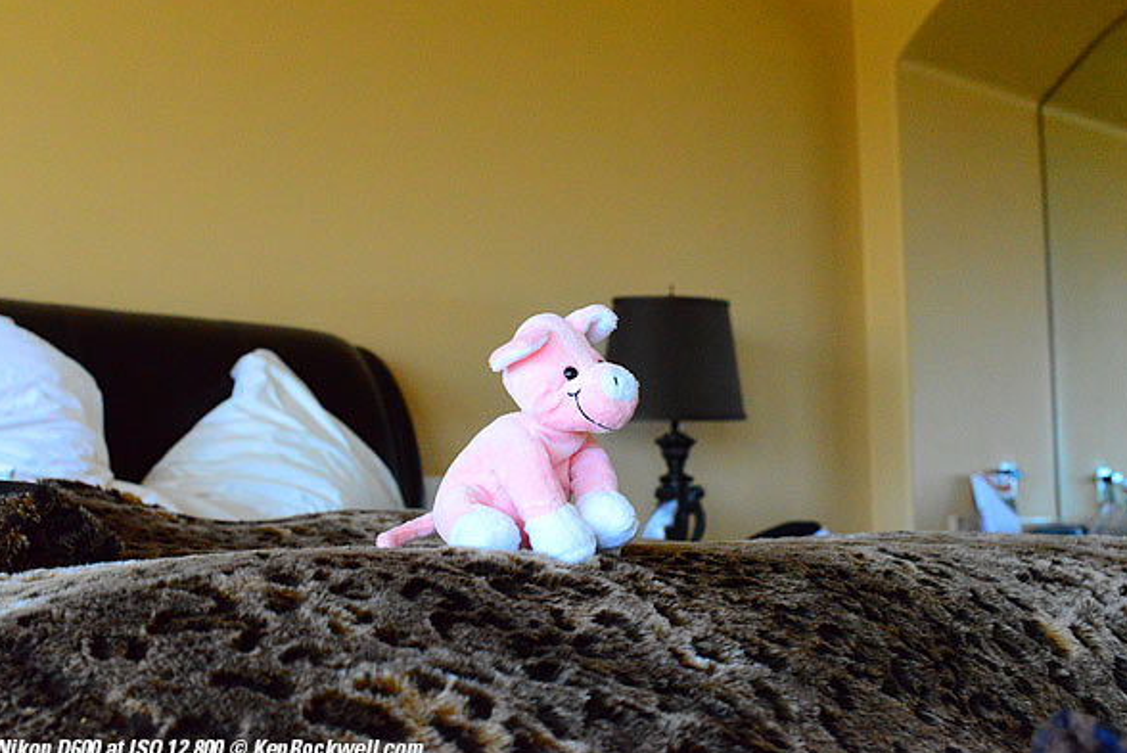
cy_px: 378
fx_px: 1598
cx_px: 564
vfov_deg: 26.5
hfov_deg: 38.9
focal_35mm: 51
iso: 12800
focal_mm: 50
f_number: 9
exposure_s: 1/320
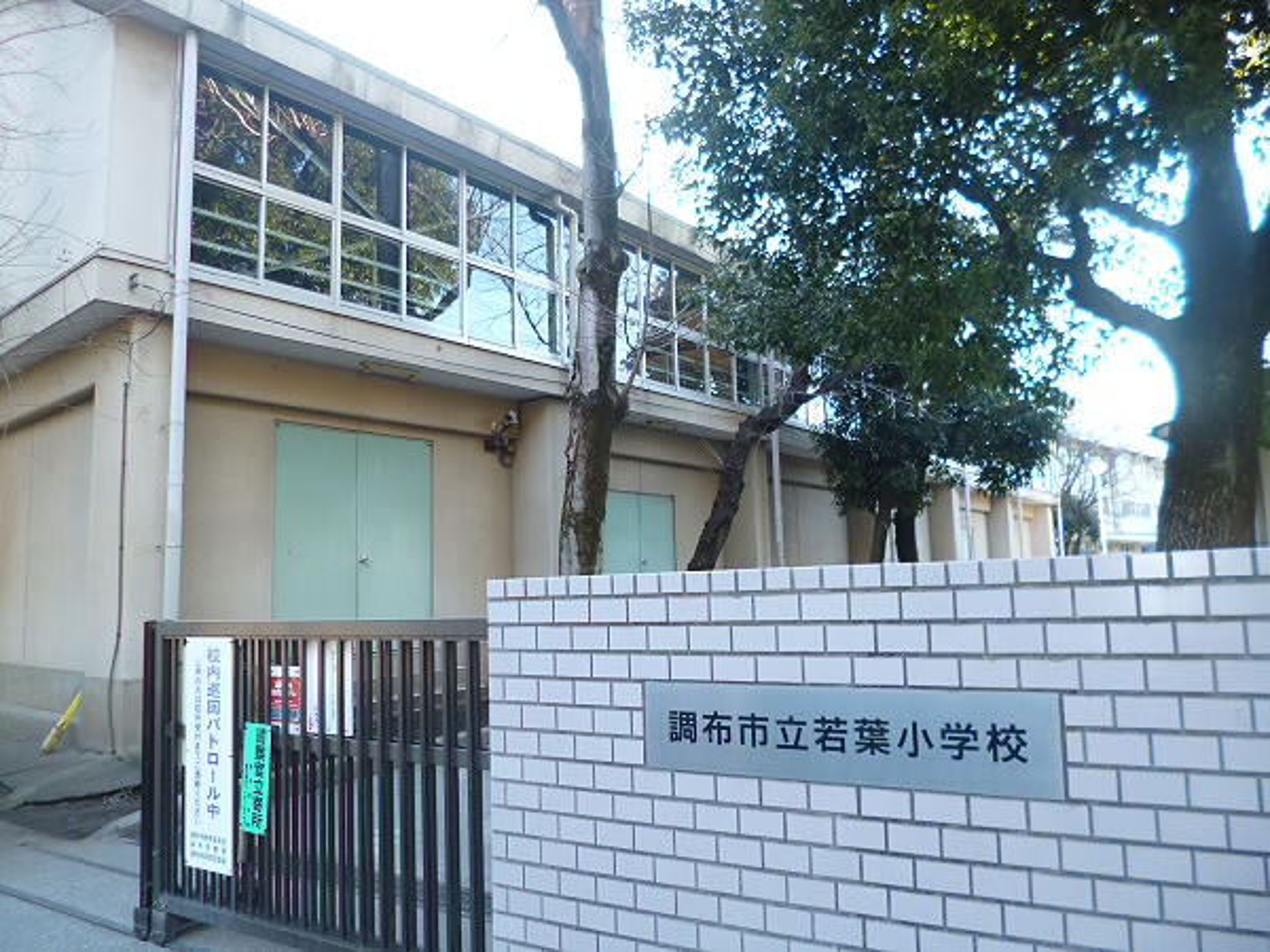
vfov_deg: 56.8
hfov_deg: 71.6
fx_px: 881
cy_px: 476
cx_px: 635
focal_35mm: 24
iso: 100
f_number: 2.5
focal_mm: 4.3
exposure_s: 1/60
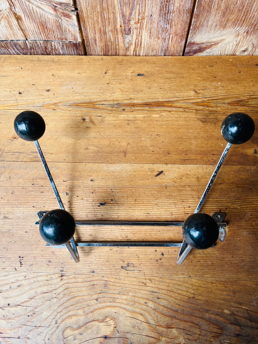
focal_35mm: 27
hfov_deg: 51.4
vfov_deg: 65.3
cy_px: 168
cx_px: 129
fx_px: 268
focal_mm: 5.1
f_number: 1.6
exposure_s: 1/345
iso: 50
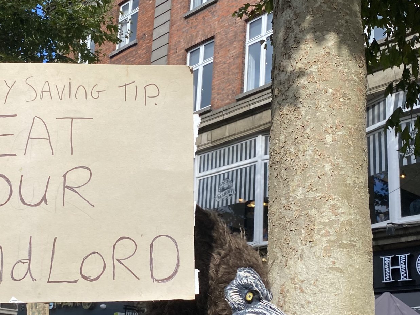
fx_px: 655
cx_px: 185
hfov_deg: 35.5
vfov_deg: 27.0
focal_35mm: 54
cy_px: 183
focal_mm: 4.25
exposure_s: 1/1565
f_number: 1.8
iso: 32
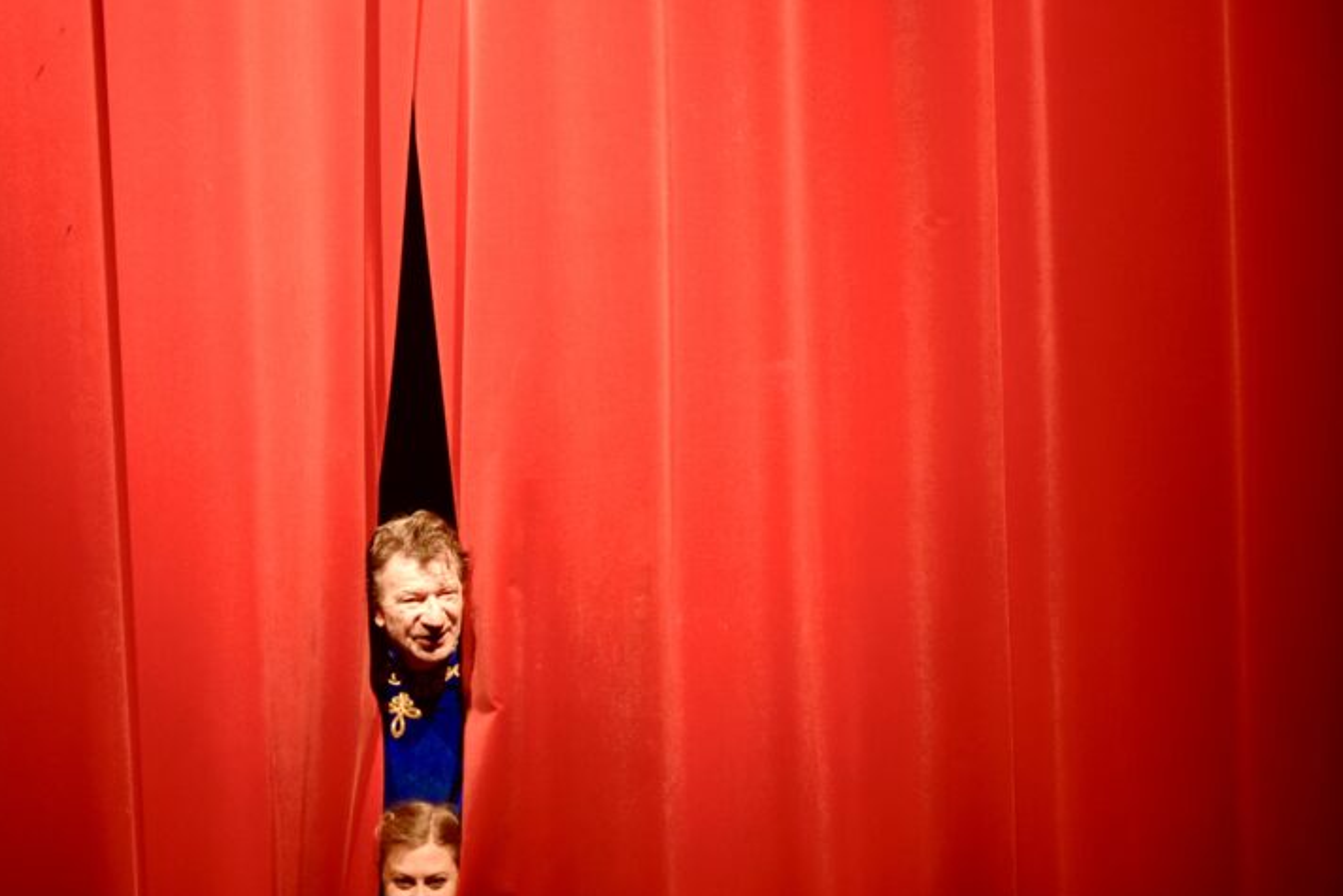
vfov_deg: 11.5
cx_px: 415
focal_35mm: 119
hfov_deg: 17.2
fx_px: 4430
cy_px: 491
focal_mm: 55
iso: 3200
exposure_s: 1/60
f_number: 5.6
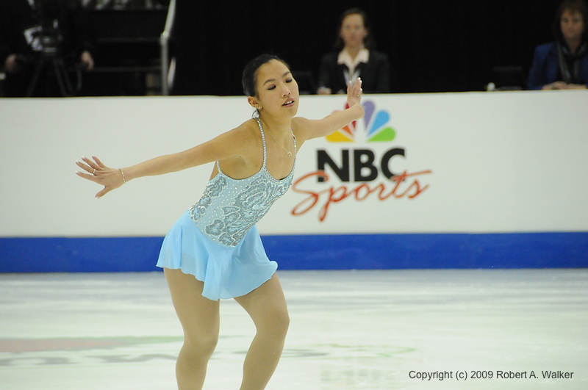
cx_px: 294
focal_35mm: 300
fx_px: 4893
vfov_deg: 4.6
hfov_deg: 6.9
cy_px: 195
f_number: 5.6
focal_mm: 200
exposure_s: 1/640
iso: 3200
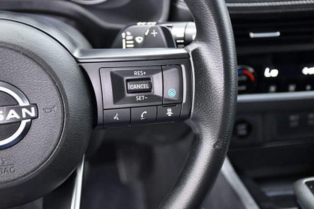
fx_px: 584
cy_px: 104
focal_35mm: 67
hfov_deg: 30.1
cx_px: 157
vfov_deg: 20.3
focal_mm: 45
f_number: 4.5
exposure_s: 1/40
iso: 2500
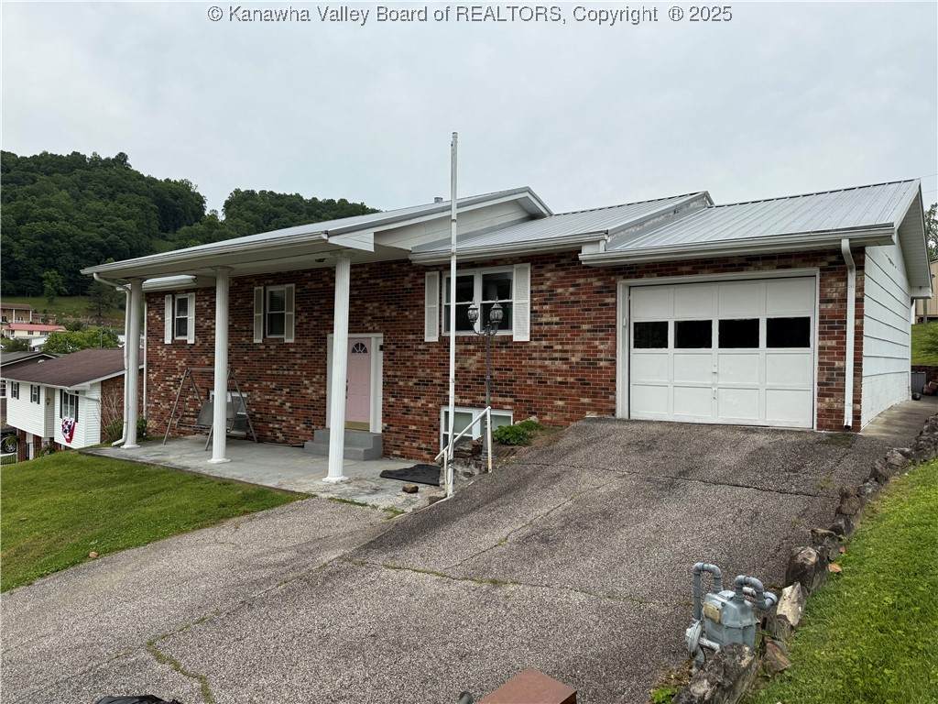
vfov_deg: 56.8
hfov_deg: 71.6
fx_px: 650
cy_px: 352
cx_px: 469
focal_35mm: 24
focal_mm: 6.76
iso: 80
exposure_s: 1/2801
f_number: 1.78
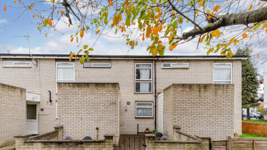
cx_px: 131
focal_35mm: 15
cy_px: 87
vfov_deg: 70.1
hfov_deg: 103.0
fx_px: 106
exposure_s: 1/200
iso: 320
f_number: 6.7
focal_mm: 14
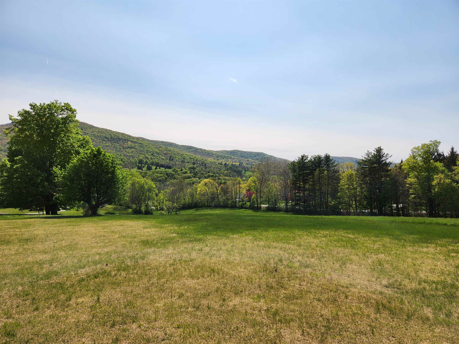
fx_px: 305
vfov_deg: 58.9
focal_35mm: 23
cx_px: 230
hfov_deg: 73.9
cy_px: 172
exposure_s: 1/3589
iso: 20
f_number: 1.8
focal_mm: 5.4
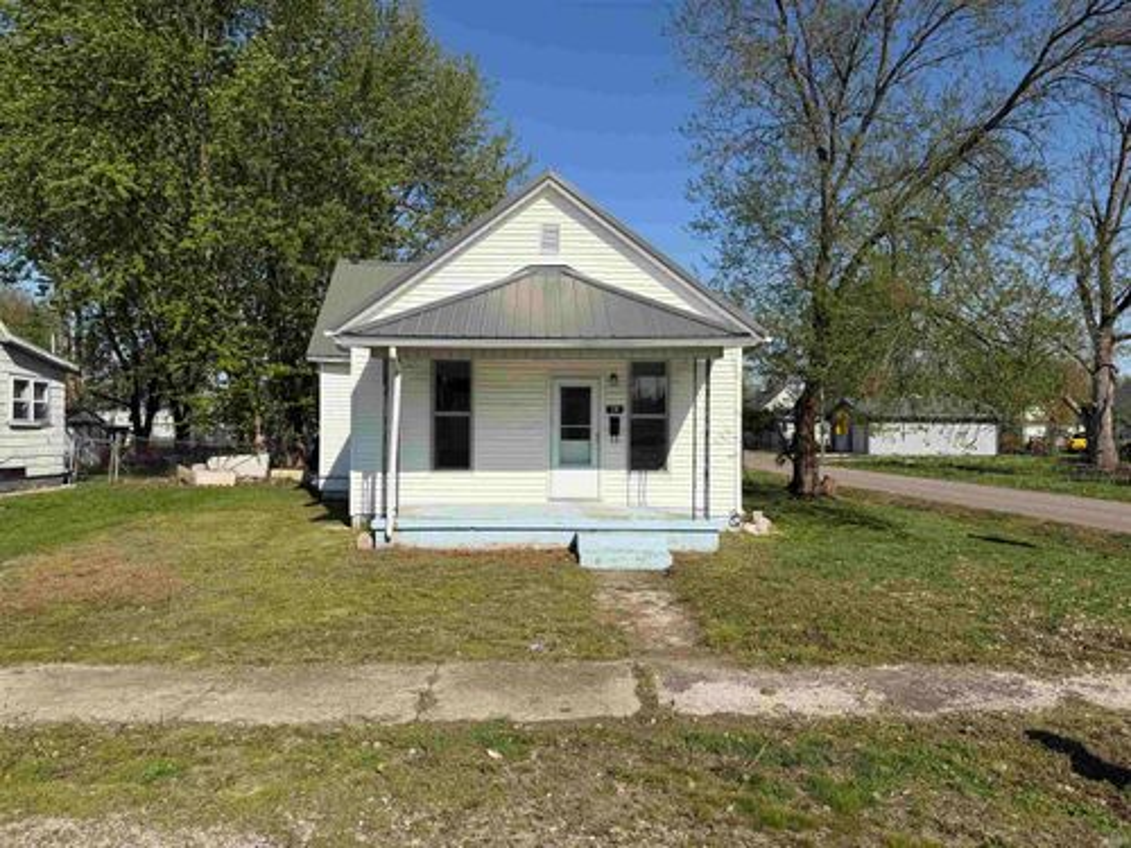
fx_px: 784
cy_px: 424
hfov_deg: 71.6
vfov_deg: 56.8
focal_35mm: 24
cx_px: 566
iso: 80
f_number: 1.78
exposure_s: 1/7353
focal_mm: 6.76
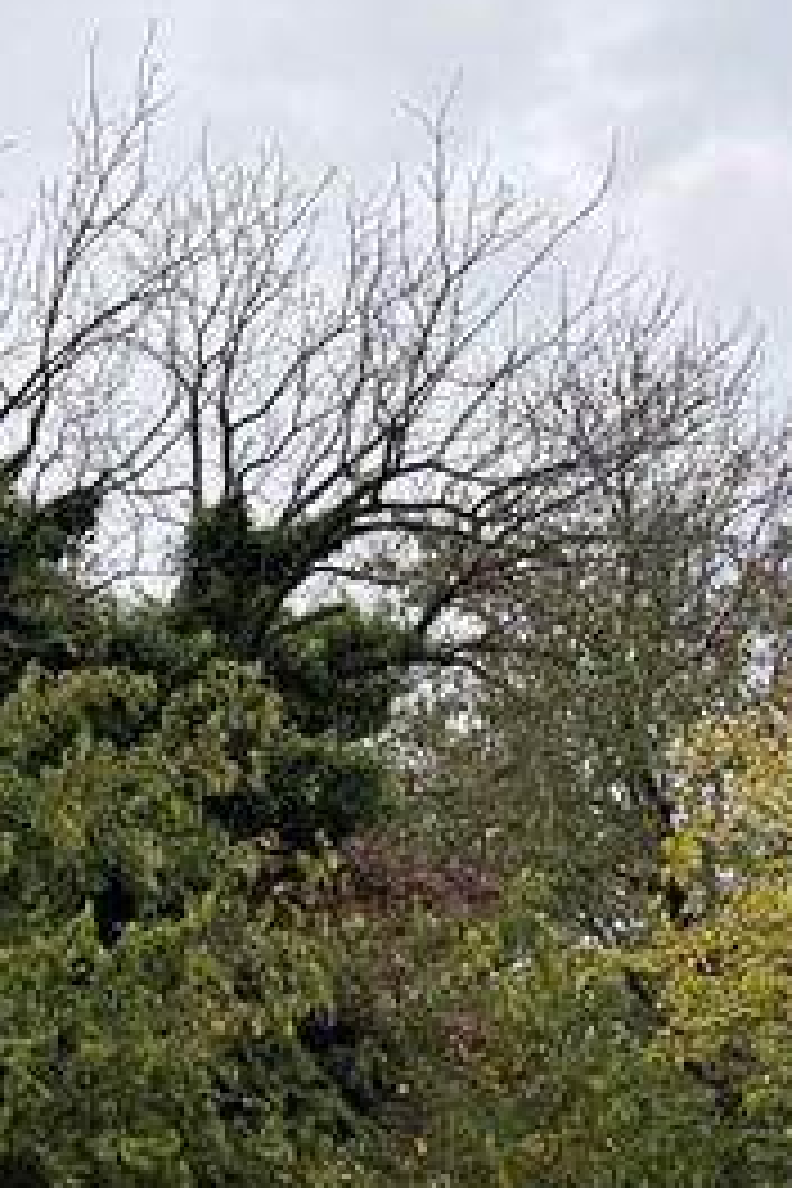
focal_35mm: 97
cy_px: 1422
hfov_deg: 12.8
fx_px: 3201
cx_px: -652
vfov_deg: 19.8
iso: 80
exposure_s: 1/588
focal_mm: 6.76
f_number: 1.78
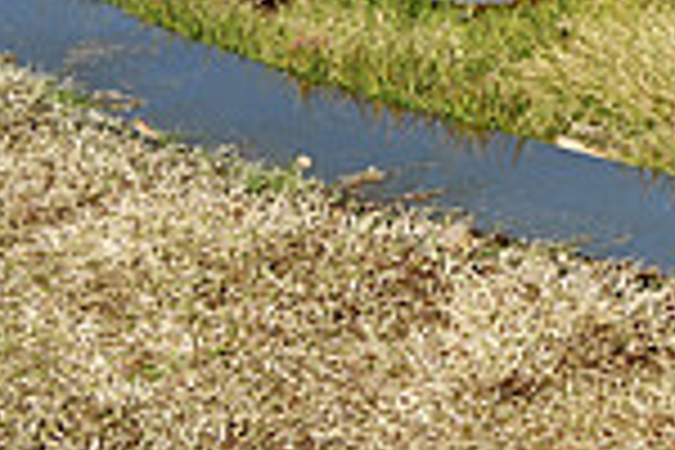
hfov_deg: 11.8
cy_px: -565
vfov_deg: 8.5
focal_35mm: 149
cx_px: 1503
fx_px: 2794
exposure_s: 1/200
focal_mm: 28
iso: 100
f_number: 10
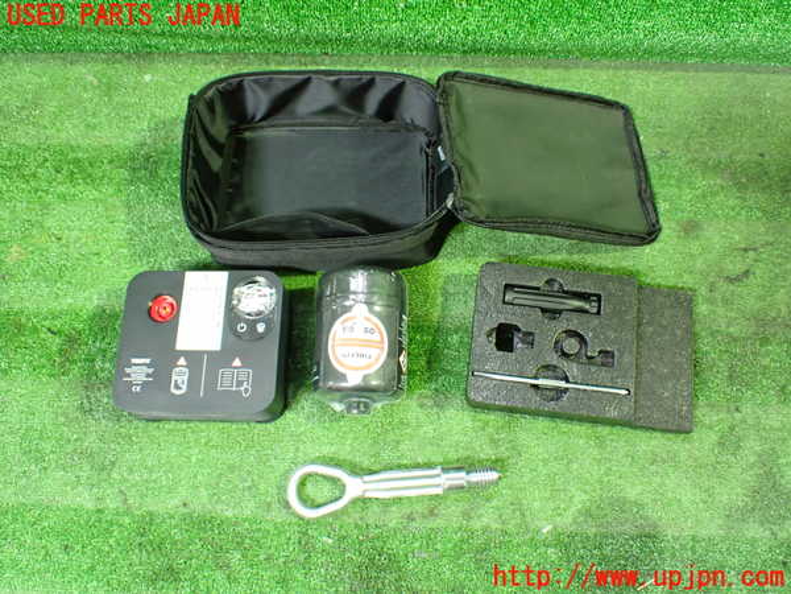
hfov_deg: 60.0
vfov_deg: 46.8
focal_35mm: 30
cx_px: 396
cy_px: 297
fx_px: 686
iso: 800
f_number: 2.3
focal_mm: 5.4
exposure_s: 1/30
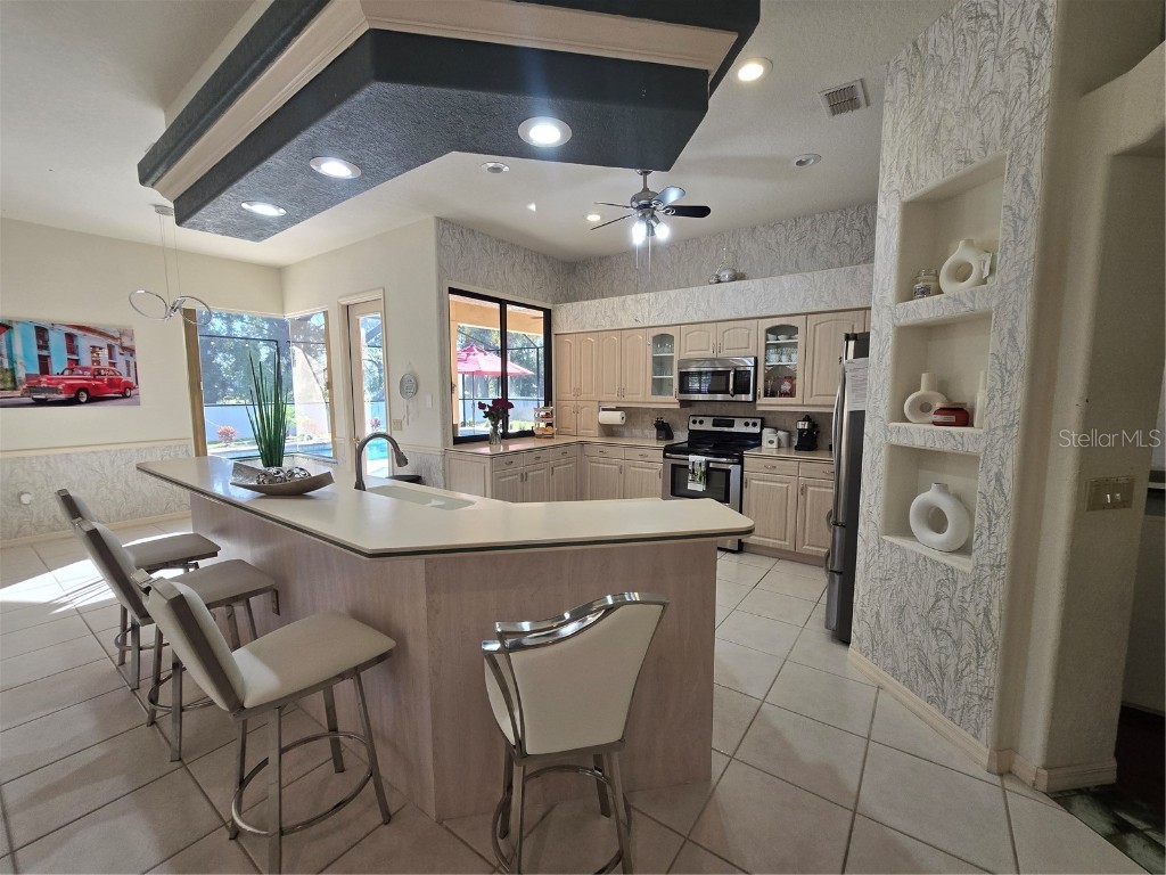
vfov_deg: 89.9
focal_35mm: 13
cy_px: 438
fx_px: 438
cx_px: 583
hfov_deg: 106.2
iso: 80
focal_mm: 2.2
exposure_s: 1/120
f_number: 2.2
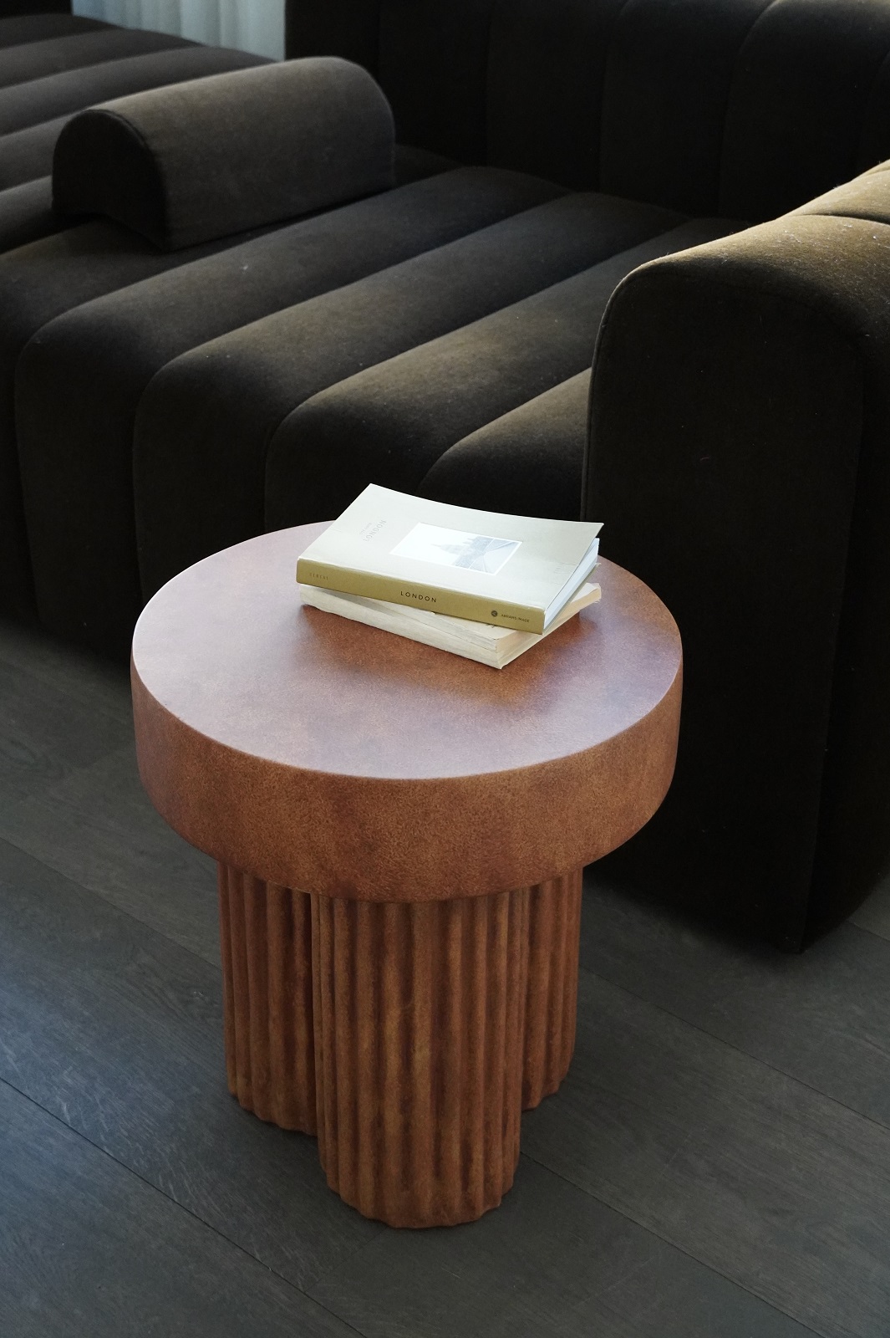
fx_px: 1949
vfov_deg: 37.9
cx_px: 445
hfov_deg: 25.7
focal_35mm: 52
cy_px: 669
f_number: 4.5
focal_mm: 35
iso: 4000
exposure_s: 1/160
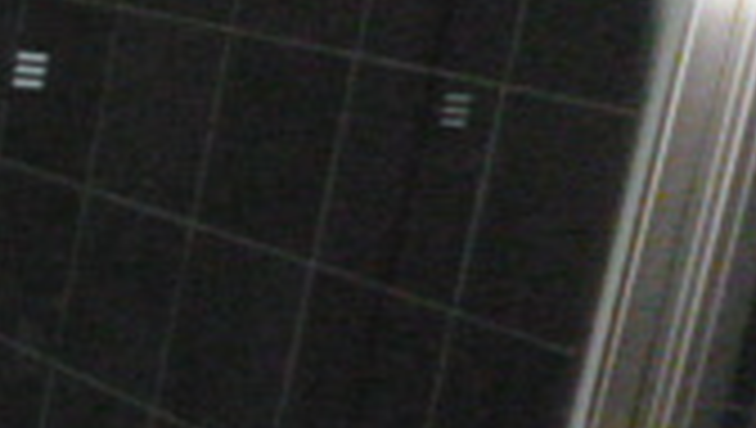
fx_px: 2328
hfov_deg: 15.8
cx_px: -585
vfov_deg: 10.4
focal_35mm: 116
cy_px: 478
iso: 1250
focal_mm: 5
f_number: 3.1
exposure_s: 1/60
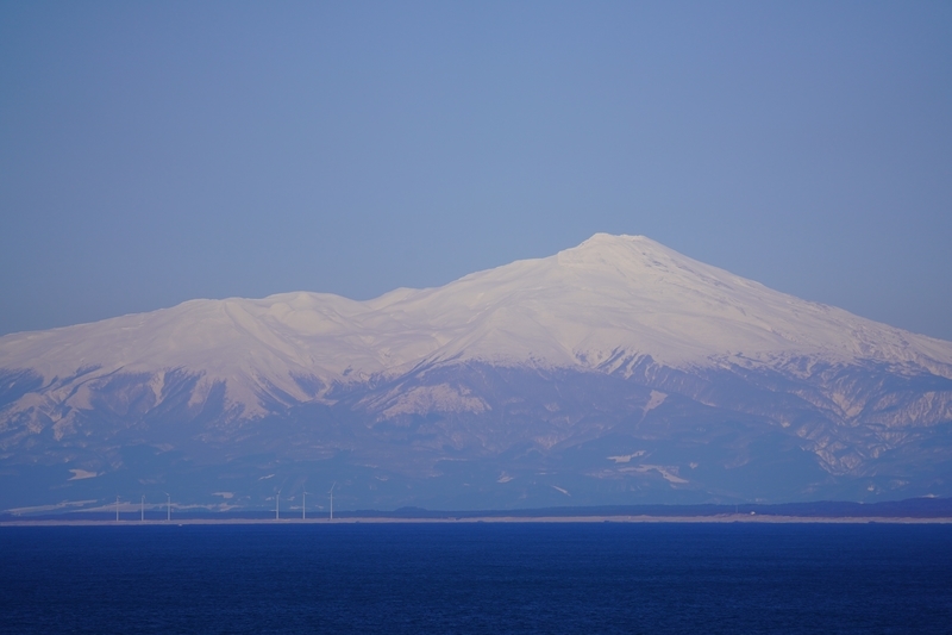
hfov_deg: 6.9
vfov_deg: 4.6
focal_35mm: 300
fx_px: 7931
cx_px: 476
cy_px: 318
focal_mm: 300
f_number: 5.6
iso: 100
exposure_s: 1/1600
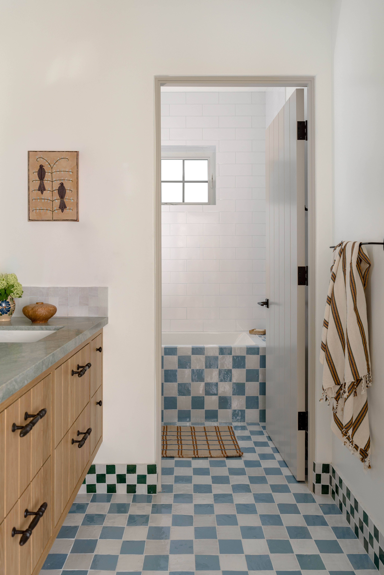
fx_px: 464
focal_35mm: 29
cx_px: 192
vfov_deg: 63.7
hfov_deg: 45.0
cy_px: 288
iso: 250
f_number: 7.1
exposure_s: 1/4
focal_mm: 29
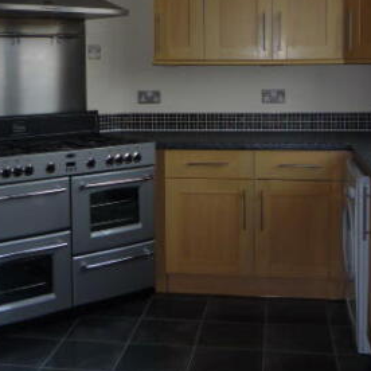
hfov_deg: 30.5
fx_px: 679
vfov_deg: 30.3
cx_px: 158
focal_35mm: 56
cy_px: 114
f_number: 4
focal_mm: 5.2
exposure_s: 1/125
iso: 100
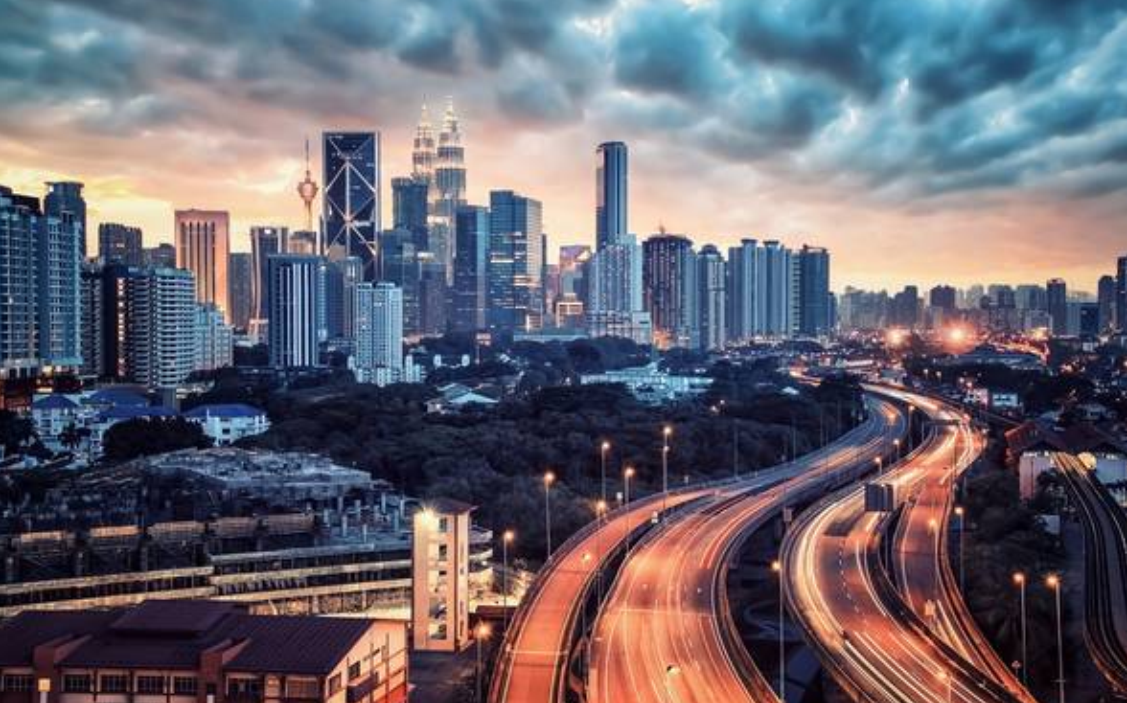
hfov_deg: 38.9
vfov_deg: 24.8
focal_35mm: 52
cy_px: 339
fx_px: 1597
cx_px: 567
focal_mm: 50
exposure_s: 3
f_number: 8
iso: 64
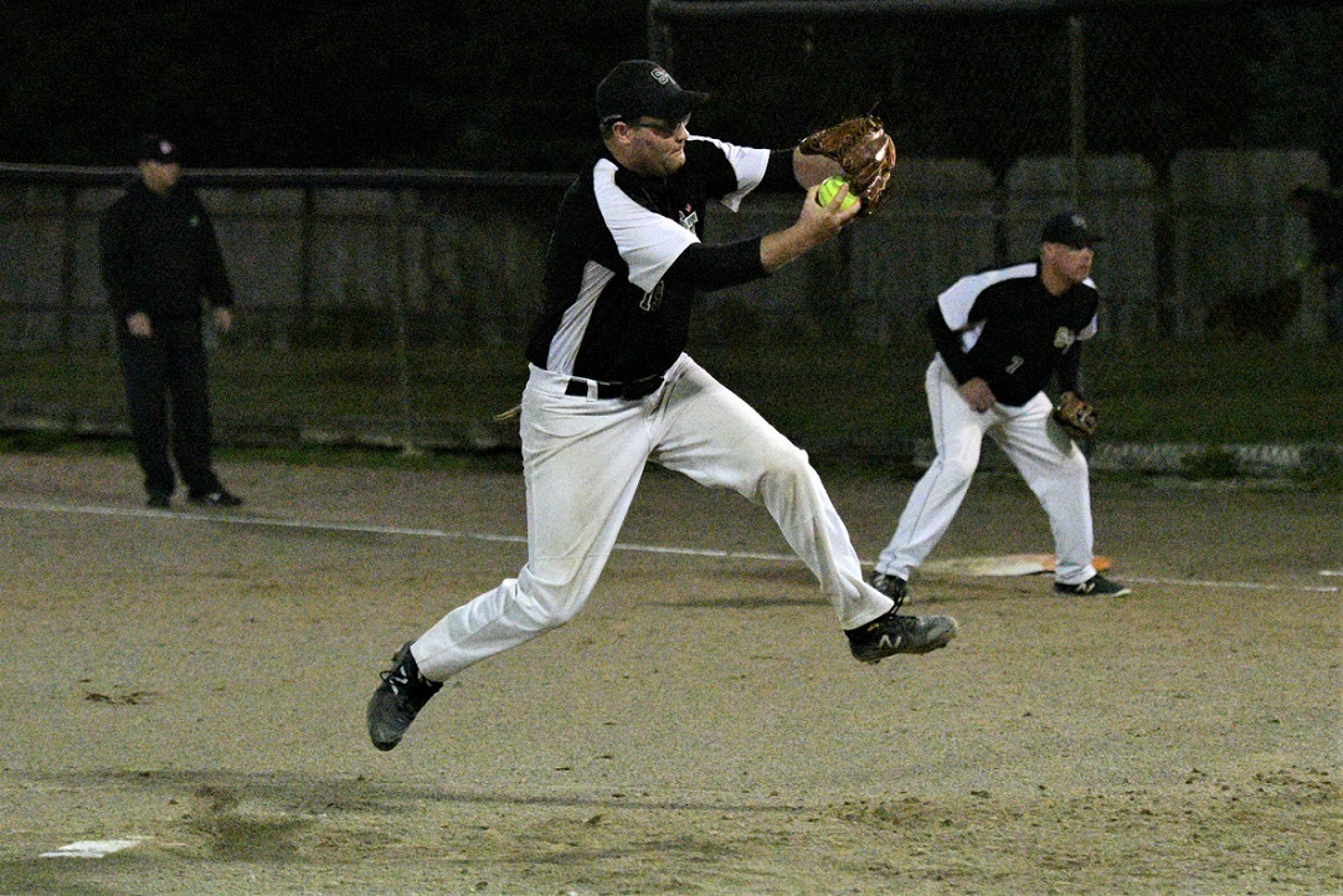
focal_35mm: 150
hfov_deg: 13.7
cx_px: 672
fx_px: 5597
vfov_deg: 9.2
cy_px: 448
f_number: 2.8
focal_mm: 100
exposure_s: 1/1000
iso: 36000
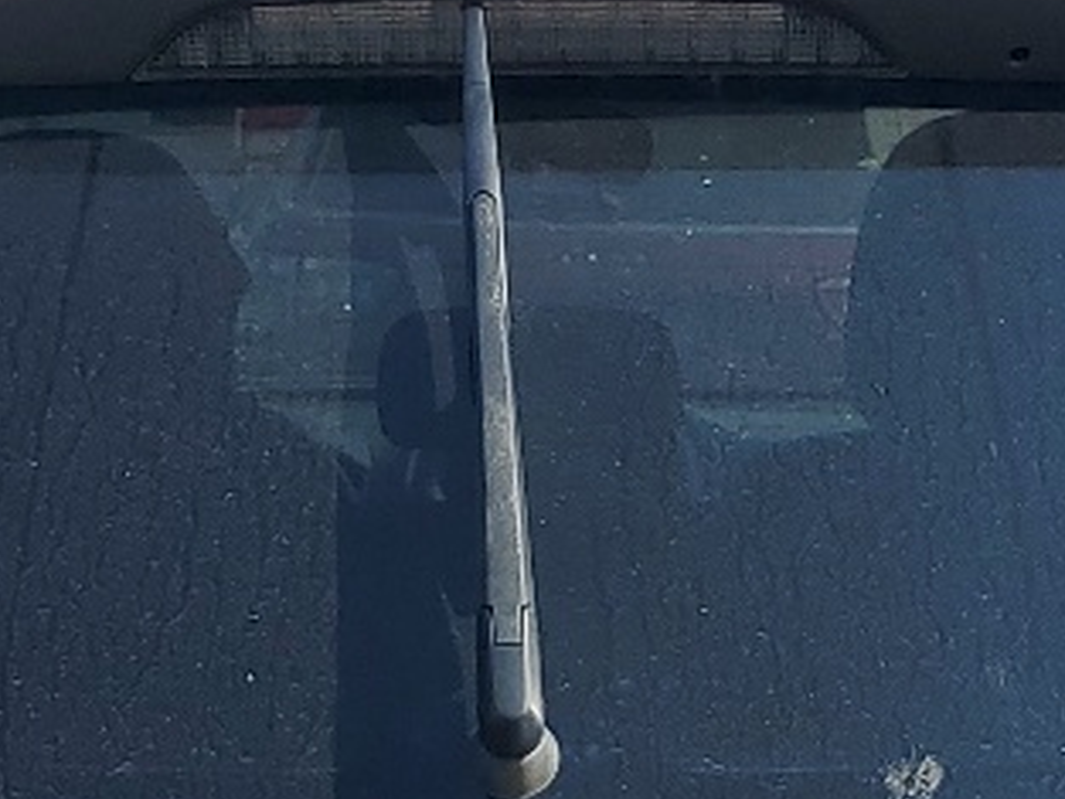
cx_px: 476
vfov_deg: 10.7
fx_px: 4093
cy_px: 1278
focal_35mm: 133
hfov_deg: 14.8
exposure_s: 1/2500
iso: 50
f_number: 1.5
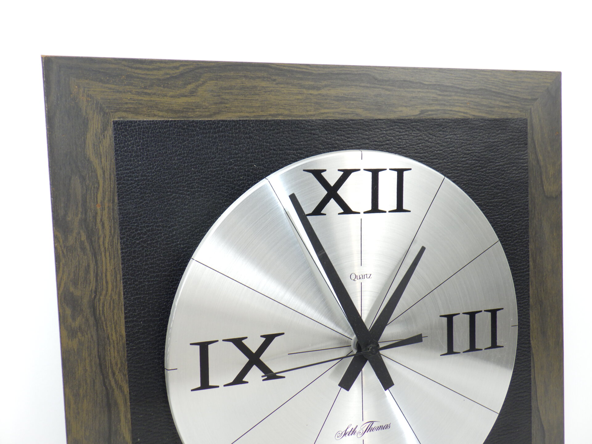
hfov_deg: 54.0
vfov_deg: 41.8
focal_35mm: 34
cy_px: 222
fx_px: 581
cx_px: 296
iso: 125
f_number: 3.8
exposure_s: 1/20
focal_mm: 6.1
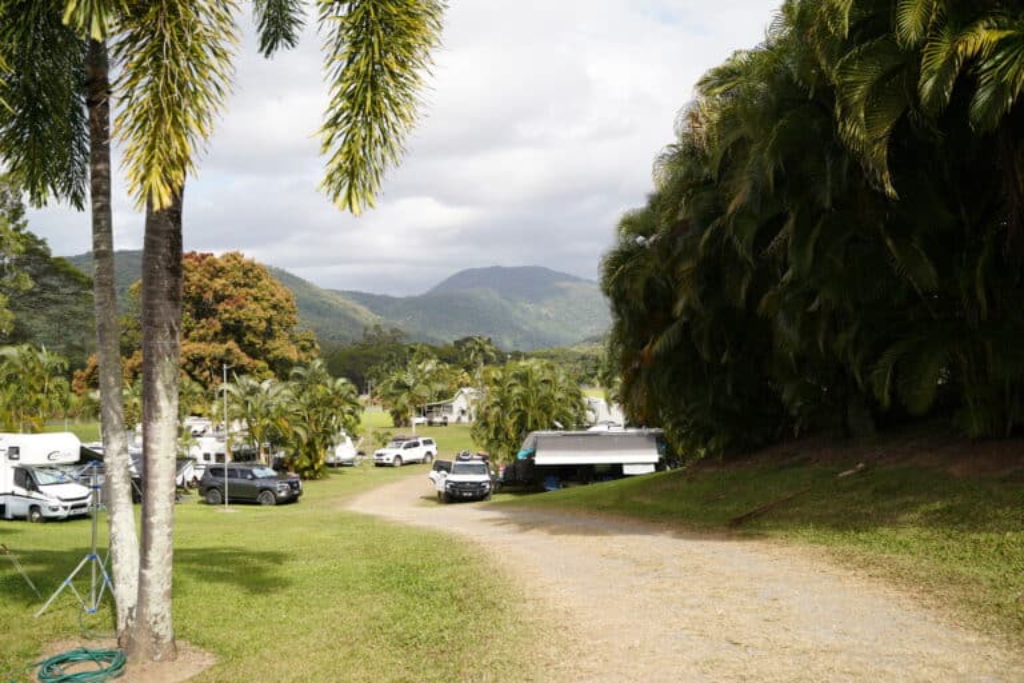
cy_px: 342
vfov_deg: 37.9
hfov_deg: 54.4
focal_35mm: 35
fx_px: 995
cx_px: 512
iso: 100
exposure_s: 1/800
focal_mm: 35
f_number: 3.5
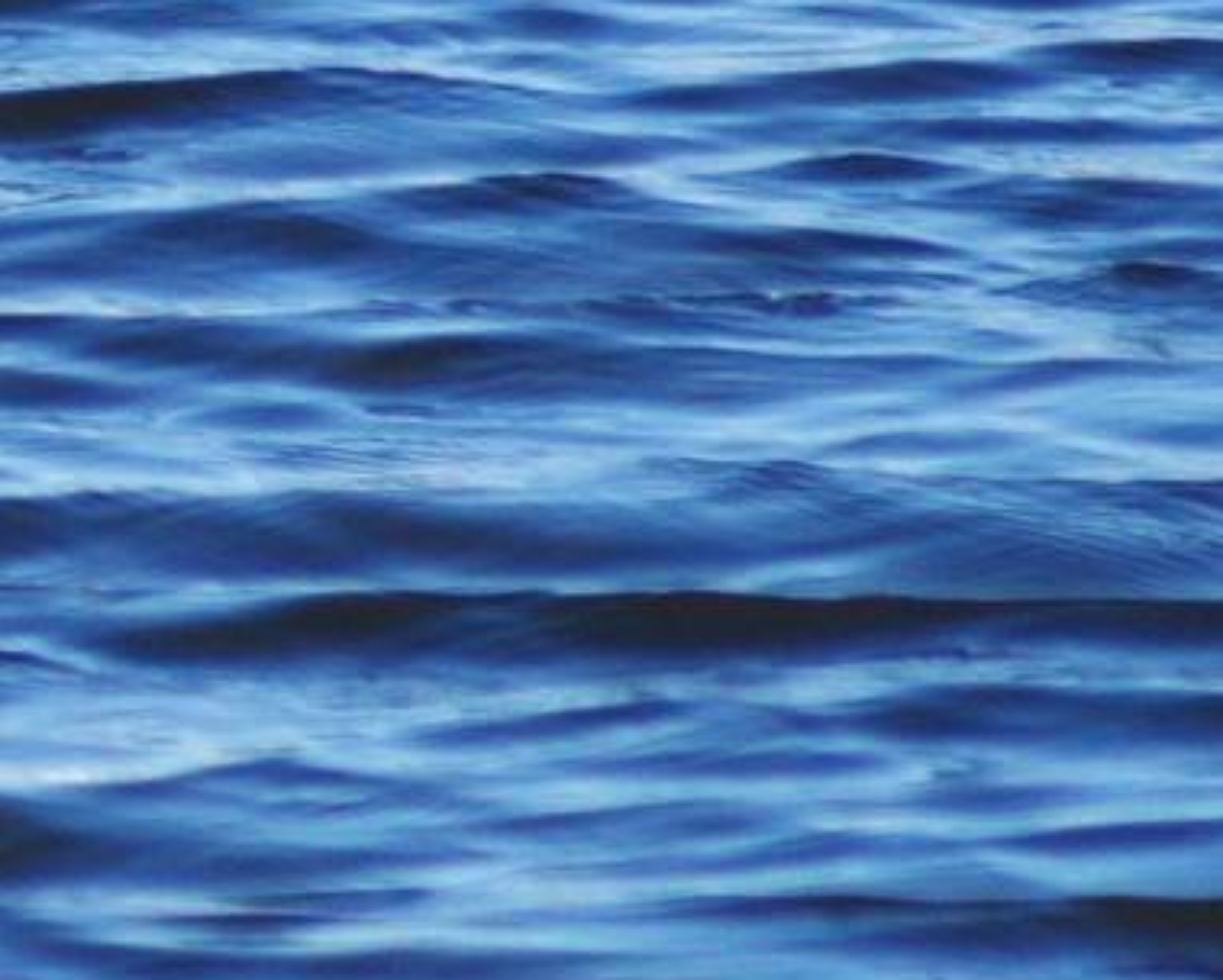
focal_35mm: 1779
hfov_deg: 1.1
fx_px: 64459
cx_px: -1242
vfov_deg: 0.9
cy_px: -485
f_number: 5.6
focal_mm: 300
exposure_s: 1/2000
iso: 400
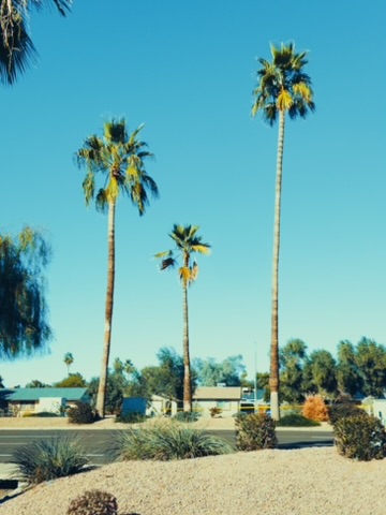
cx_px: 193
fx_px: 357
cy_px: 258
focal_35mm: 24
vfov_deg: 71.6
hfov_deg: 56.8
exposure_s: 1/3021
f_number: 1.78
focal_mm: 6.76
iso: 80
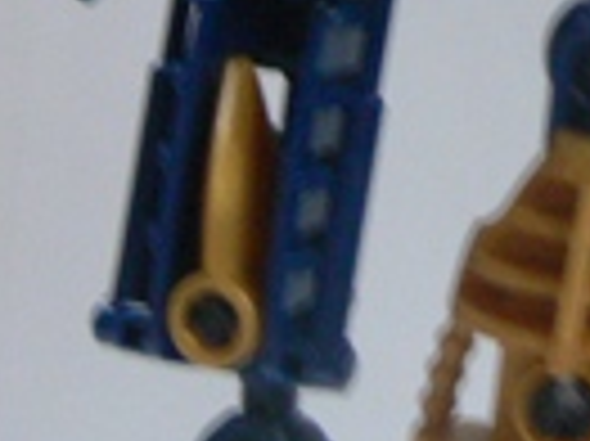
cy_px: -515
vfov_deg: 7.1
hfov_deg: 9.7
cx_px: 842
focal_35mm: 199
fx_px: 3389
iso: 200
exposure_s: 1/10
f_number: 2.8
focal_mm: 8.8
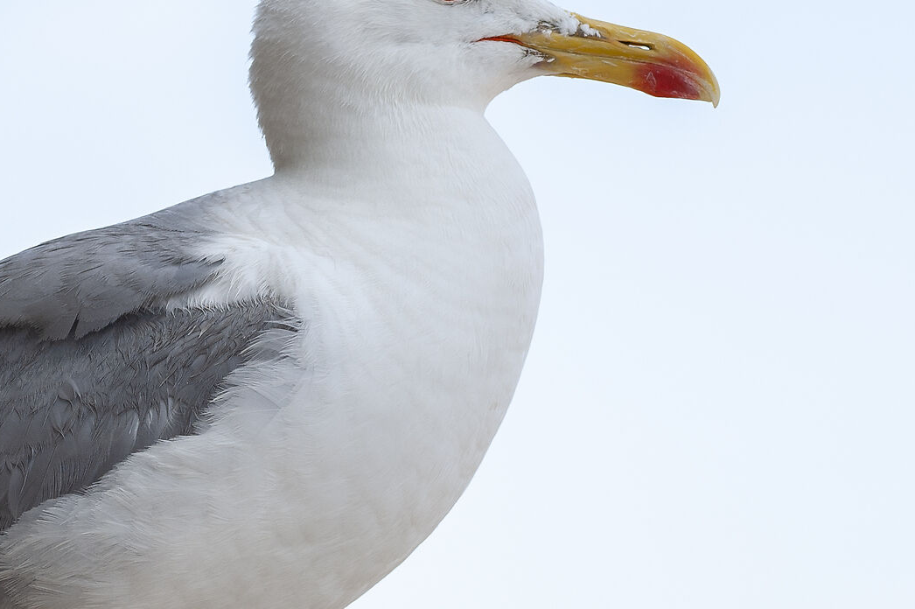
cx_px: 172
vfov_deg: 5.7
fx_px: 6121
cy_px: 412
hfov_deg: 8.5
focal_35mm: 241
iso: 200
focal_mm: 105
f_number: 9
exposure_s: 1/640
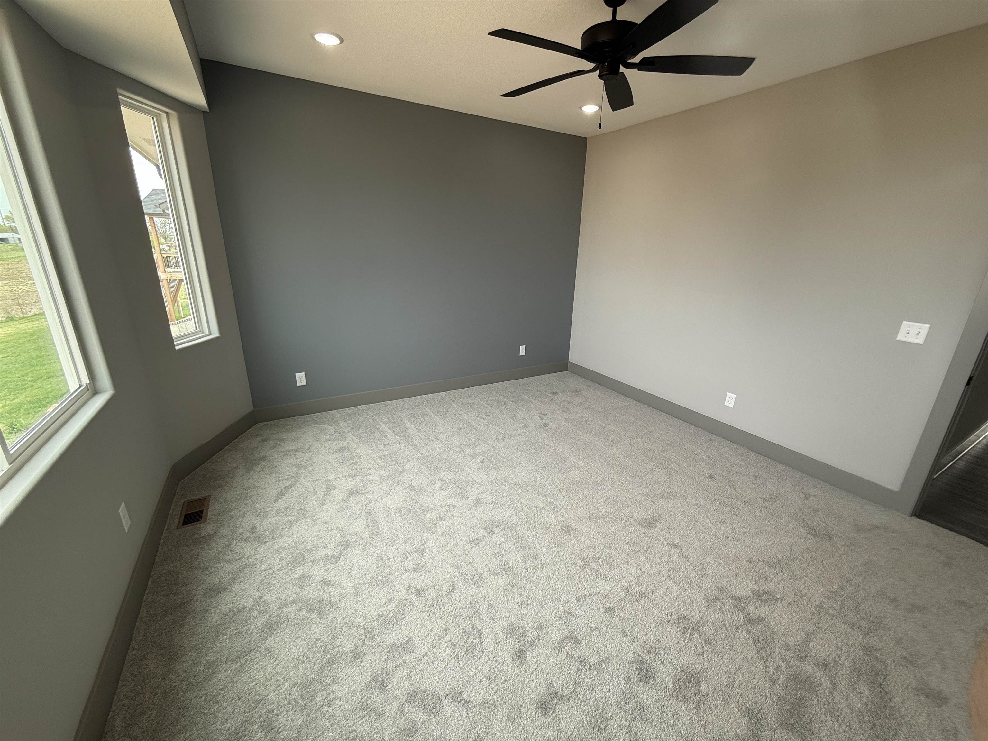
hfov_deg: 102.1
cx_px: 494
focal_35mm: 14
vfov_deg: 85.7
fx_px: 400
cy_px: 370
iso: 64
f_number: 2.2
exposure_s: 1/120
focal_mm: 2.22
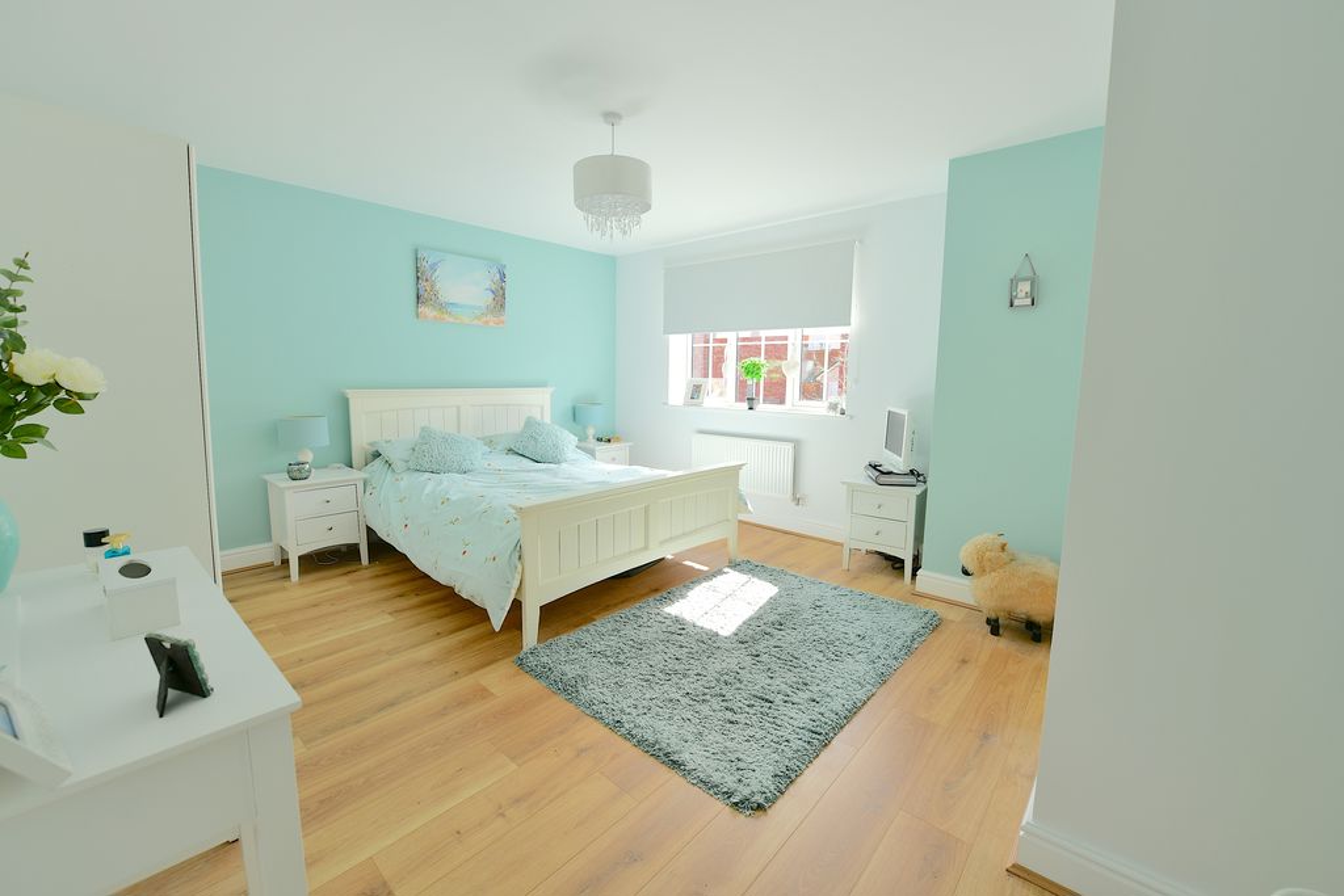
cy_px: 448
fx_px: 523
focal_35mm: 14
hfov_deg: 104.2
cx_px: 672
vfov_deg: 81.2
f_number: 7.1
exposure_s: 1/200
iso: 160
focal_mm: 14
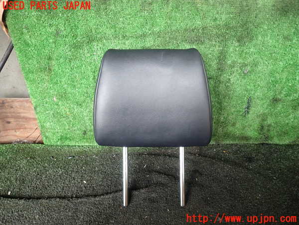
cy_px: 112
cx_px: 150
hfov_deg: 69.4
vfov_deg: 54.9
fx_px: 216
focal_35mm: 25
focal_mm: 4.5
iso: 200
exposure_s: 1/30
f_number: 2
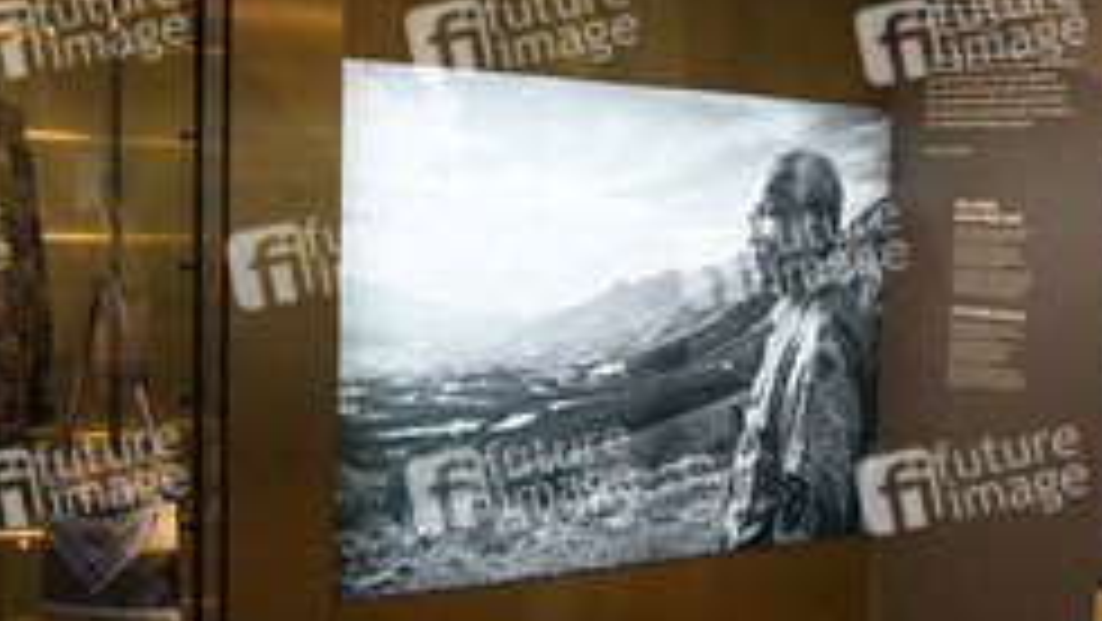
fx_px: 1578
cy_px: 369
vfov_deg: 22.2
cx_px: 852
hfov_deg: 37.4
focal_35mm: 54
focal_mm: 28
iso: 1250
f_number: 7.1
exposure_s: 1/100
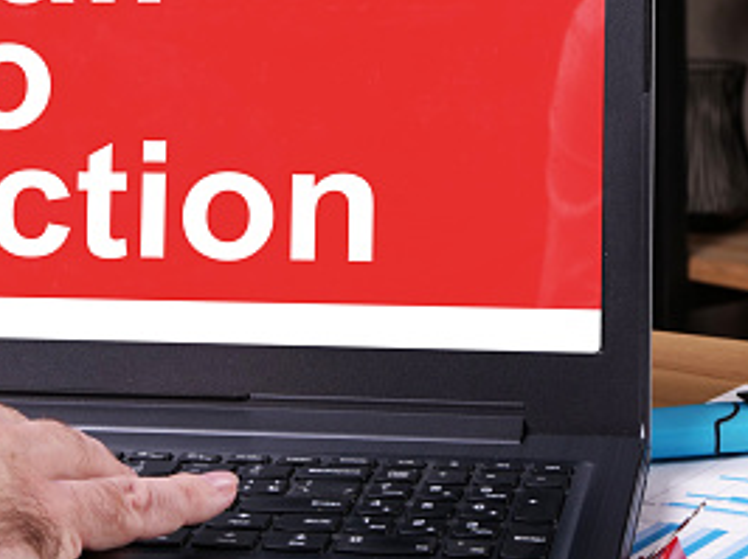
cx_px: 249
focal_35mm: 126
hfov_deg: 15.6
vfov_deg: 11.7
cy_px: 117
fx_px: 2720
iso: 200
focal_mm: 35
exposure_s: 1/160
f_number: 9
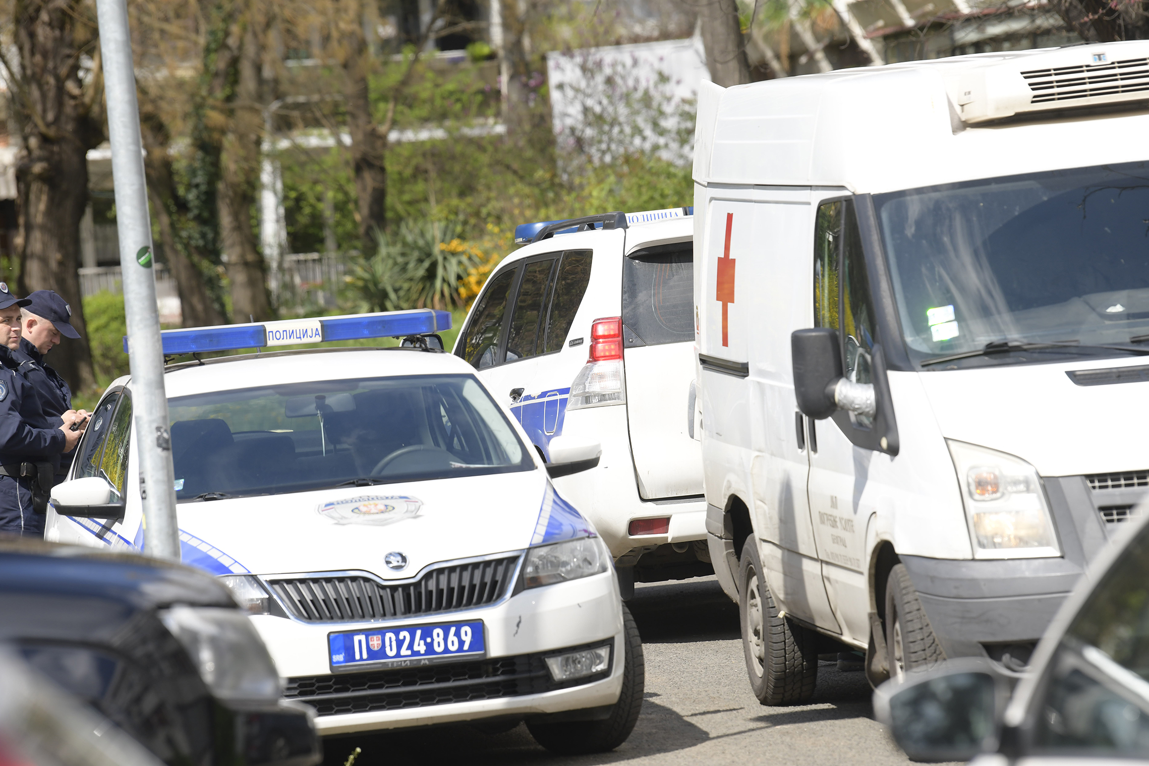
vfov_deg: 6.8
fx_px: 6479
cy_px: 403
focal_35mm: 203
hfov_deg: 10.1
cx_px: 585
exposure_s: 1/2000
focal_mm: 185
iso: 400
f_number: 5
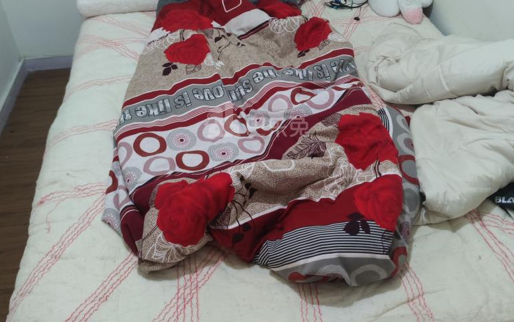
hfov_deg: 55.3
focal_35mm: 35
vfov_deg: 36.1
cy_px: 121
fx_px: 490
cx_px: 257
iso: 489
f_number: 1.69
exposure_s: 1/50
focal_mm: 6.72
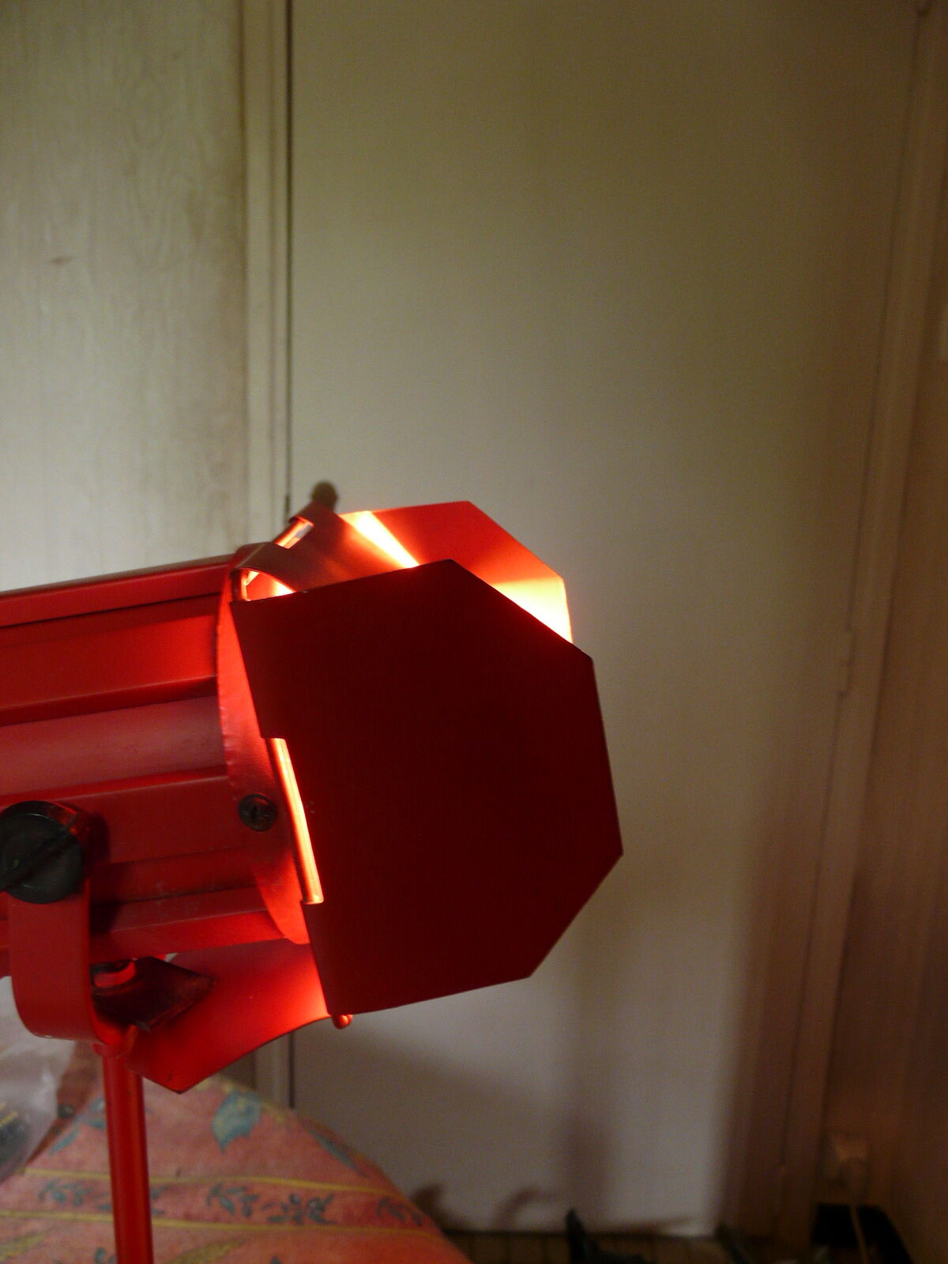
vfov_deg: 63.4
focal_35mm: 28
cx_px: 474
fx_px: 1022
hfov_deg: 49.7
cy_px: 632
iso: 200
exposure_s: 1/20
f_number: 2.8
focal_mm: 4.6
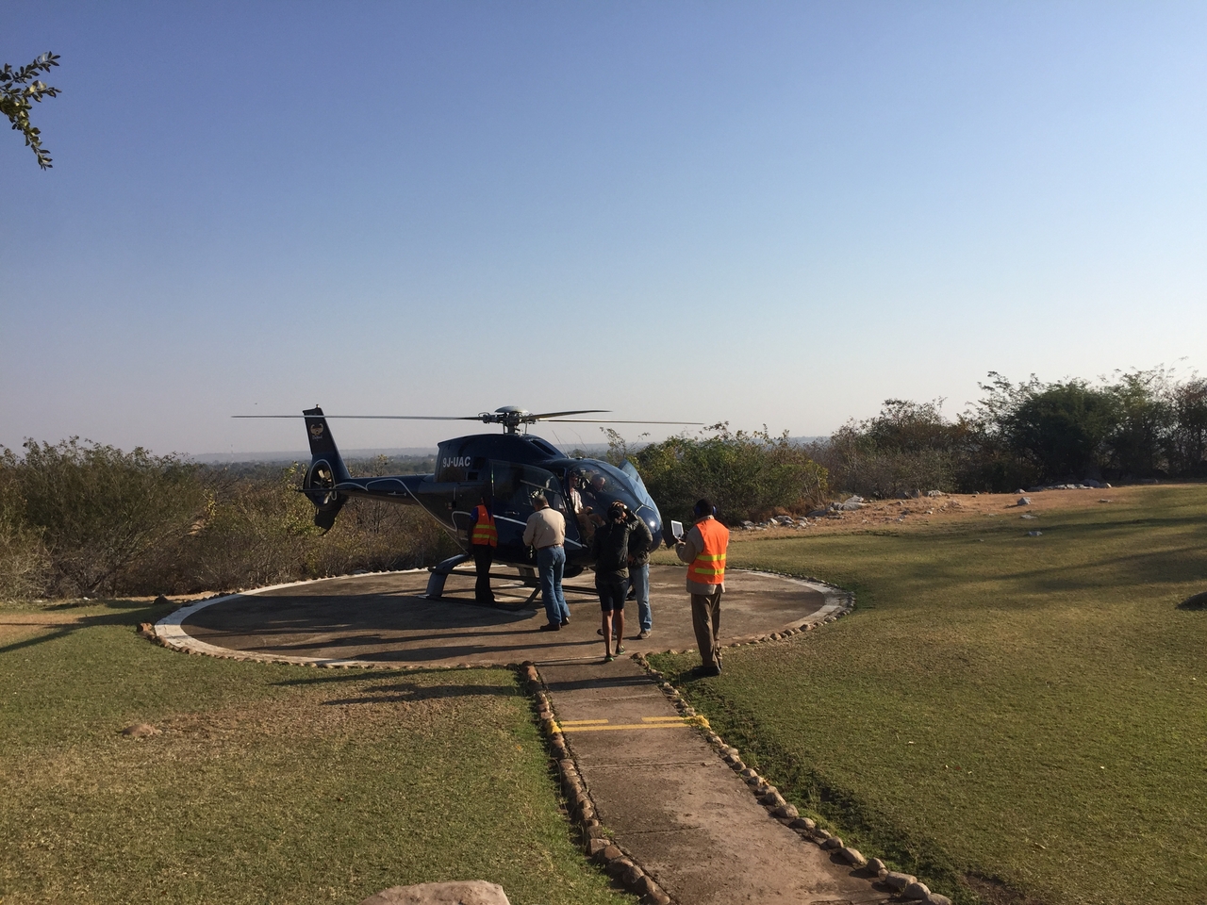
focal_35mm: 29
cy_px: 452
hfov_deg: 61.7
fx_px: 1011
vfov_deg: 48.2
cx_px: 604
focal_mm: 4.15
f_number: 2.2
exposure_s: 1/2475
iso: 32
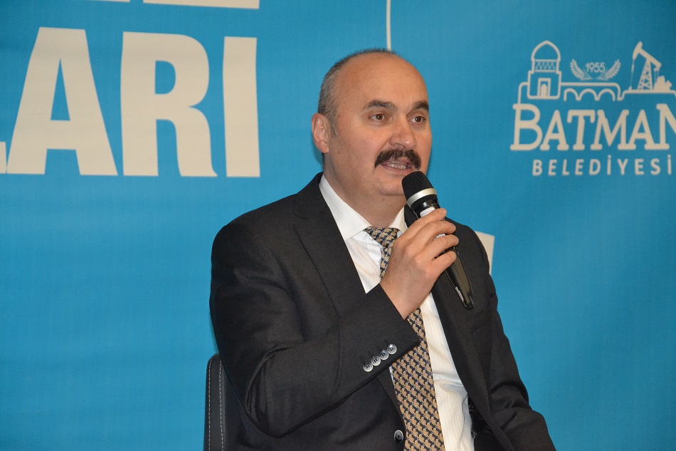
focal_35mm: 142
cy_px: 226
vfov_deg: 9.6
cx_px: 338
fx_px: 2675
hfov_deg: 14.4
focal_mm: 95
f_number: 5.6
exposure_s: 1/60
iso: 3200
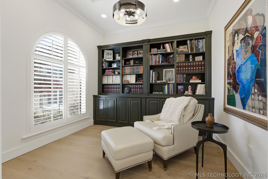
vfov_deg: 73.7
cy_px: 90
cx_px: 134
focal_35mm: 16
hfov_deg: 96.7
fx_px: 119
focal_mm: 16
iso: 160
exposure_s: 1/200
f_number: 8
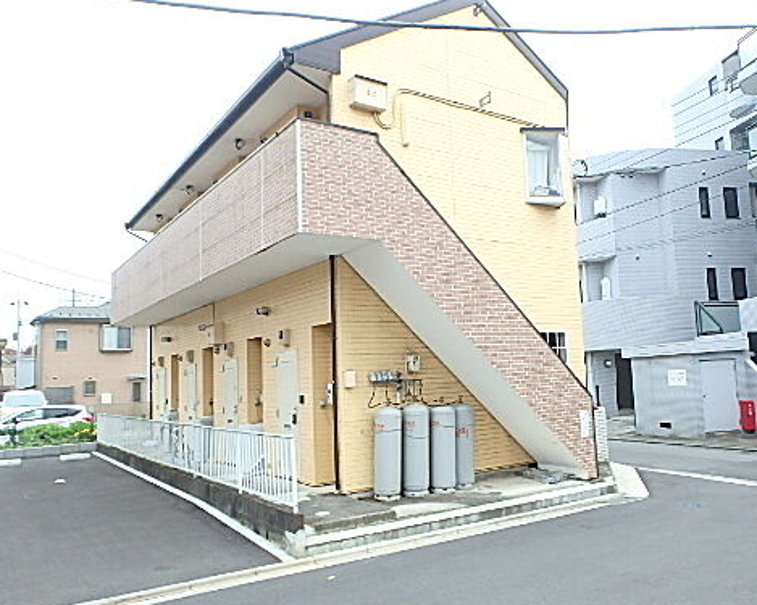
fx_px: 627
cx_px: 442
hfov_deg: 61.8
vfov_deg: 51.5
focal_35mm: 28
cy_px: 318
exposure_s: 1/100
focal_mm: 3.7
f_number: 3.5
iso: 125
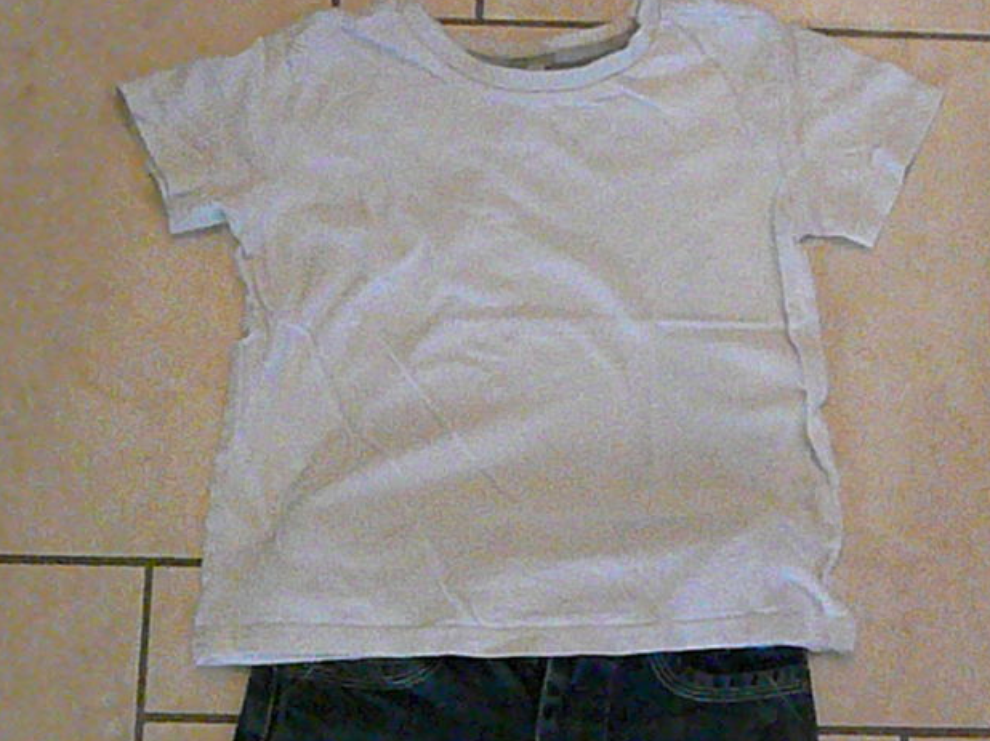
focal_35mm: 68
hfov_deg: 28.4
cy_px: 565
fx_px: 1944
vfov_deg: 21.4
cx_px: 630
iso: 3200
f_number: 3.3
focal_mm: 6.9
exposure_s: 1/400
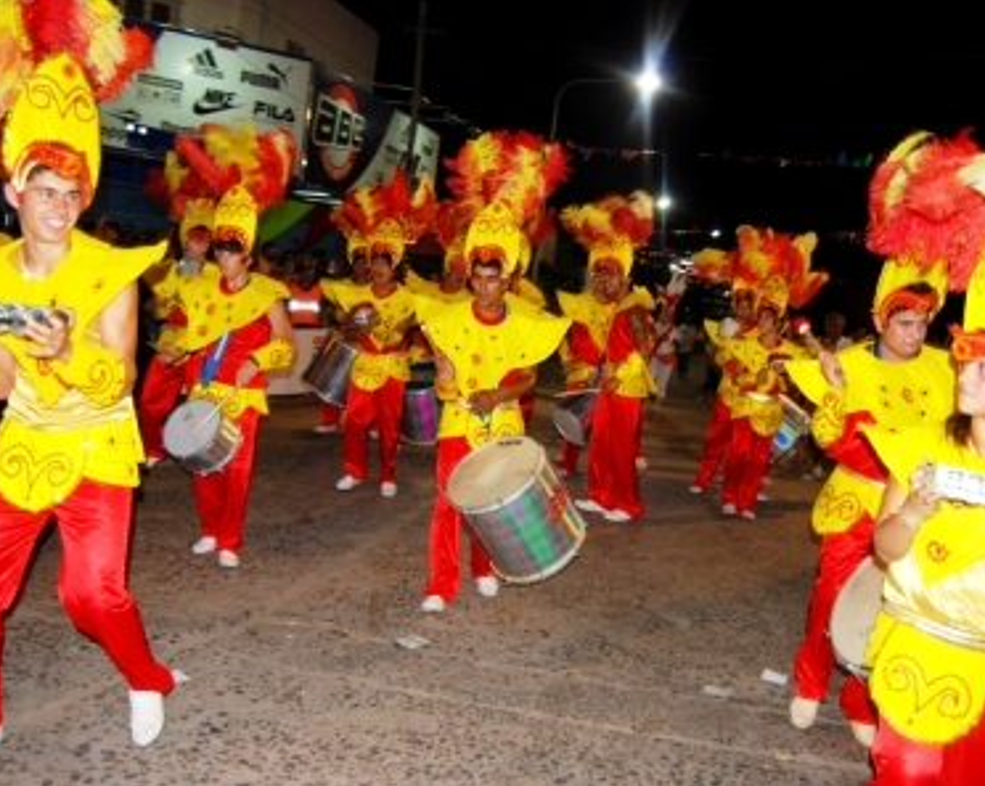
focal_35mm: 34
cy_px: 396
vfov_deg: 43.3
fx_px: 990
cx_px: 524
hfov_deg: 52.8
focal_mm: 20
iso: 200
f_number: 3.8
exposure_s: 1/60
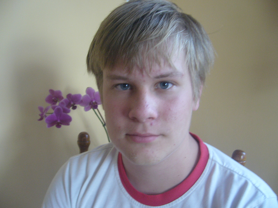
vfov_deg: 40.7
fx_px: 281
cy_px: 104
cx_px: 139
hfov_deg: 52.6
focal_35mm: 35
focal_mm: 5.8
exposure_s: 1/13
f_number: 2.8
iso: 125
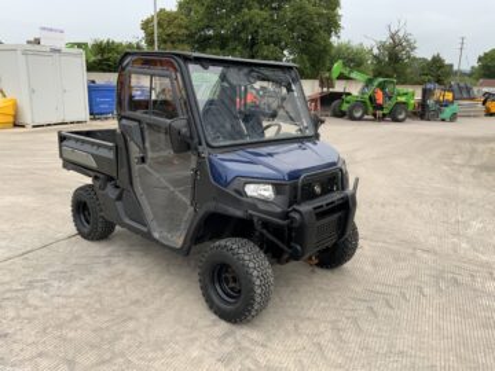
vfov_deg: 48.2
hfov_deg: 61.7
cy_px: 186
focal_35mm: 29
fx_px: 415
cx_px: 248
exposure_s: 1/329
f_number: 1.8
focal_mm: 3
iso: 16
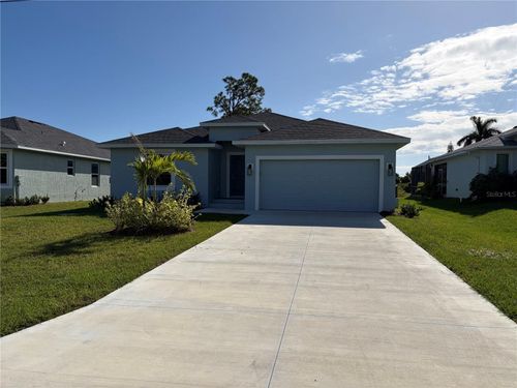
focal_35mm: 26
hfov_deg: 67.3
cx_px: 258
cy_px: 194
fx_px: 388
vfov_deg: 53.1
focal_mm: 5.96
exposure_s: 1/7813
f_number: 1.6
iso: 50
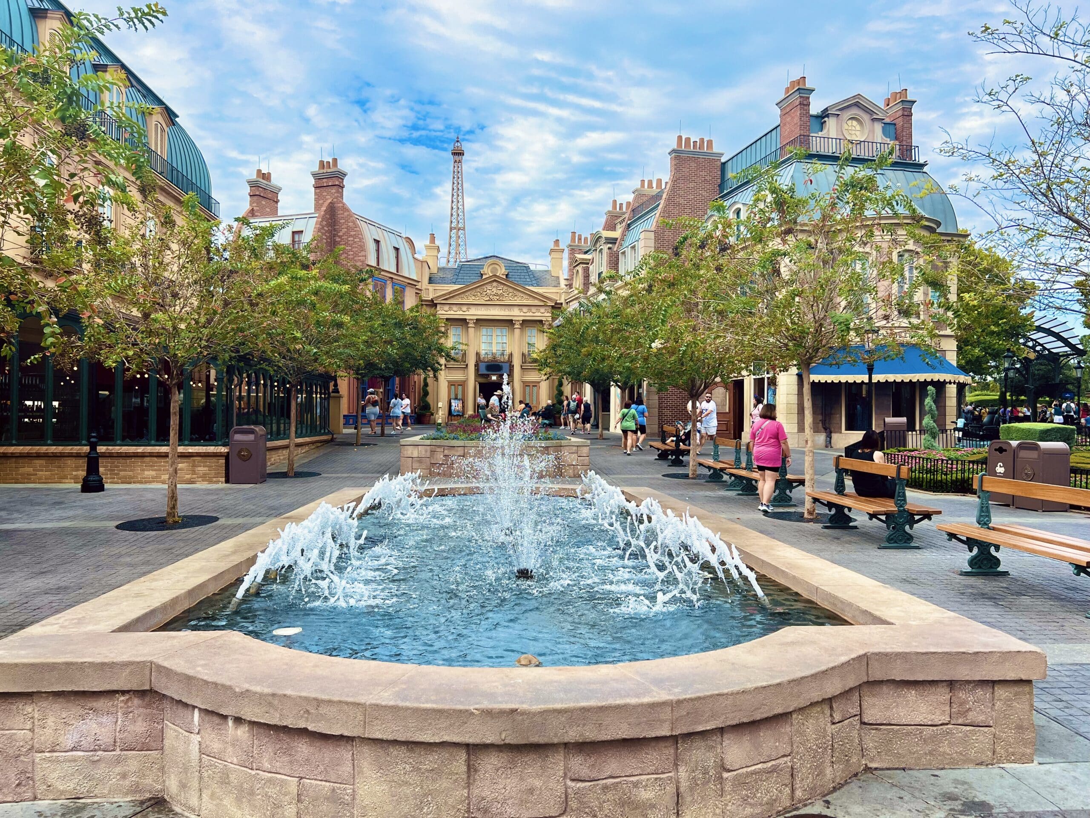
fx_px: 819
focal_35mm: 26
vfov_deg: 53.1
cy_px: 409
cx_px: 545
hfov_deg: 67.3
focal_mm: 5.7
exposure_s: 1/1468
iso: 50
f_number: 1.5
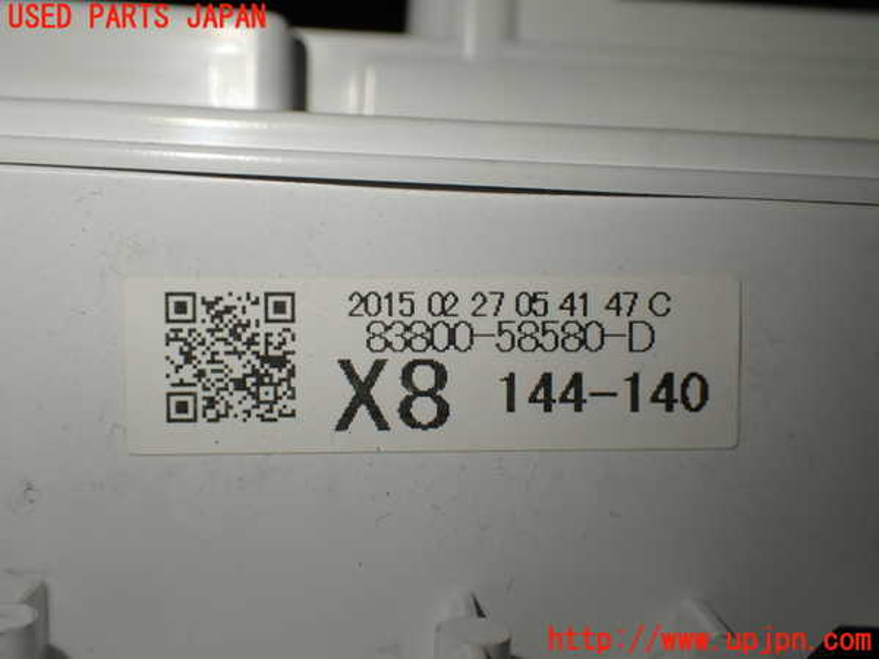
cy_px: 330
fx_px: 1041
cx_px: 440
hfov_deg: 45.8
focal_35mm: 41
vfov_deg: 35.1
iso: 100
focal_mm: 7.31
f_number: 2.8
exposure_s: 1/200
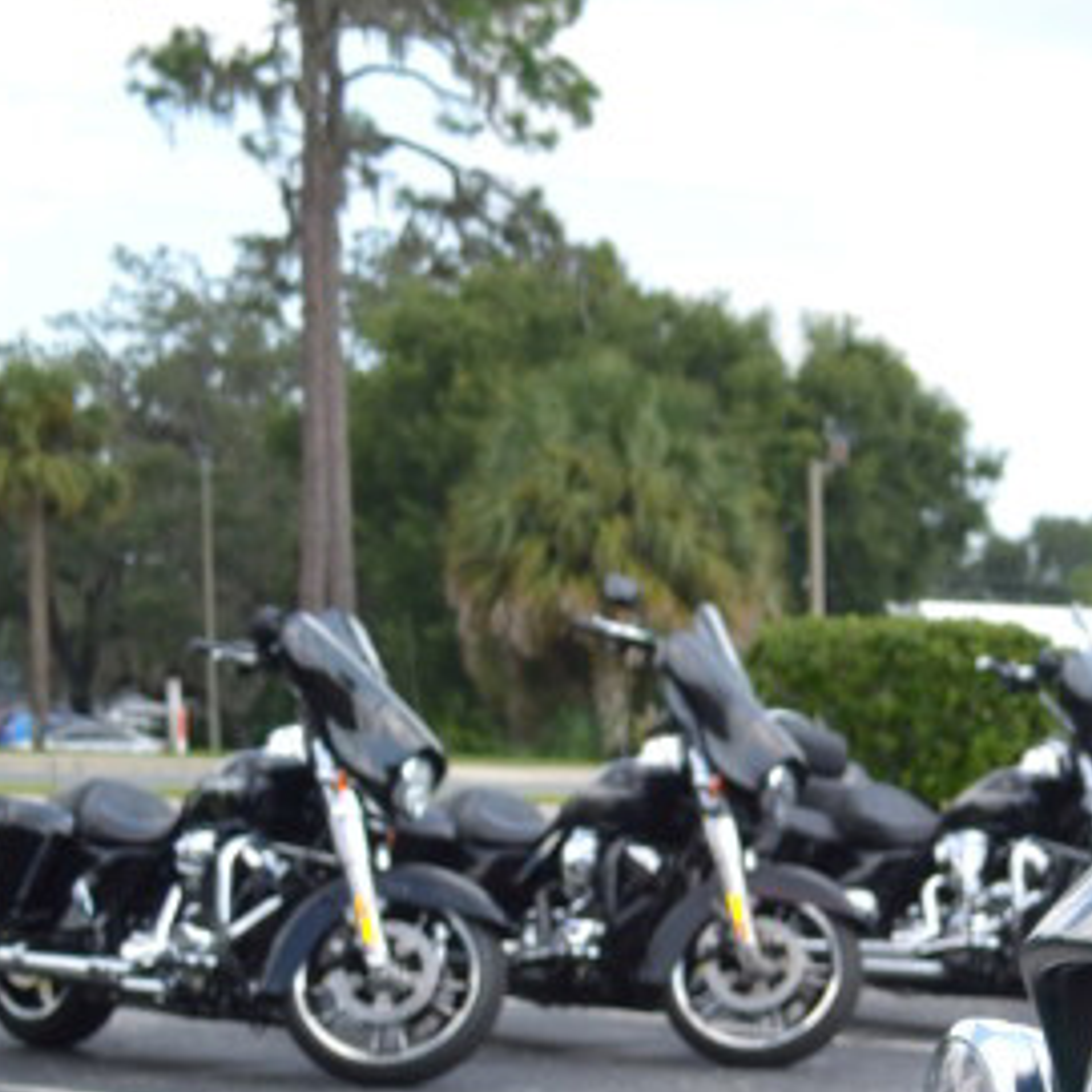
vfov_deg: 14.5
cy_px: 1596
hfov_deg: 13.3
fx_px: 4033
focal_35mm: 113
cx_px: 2168
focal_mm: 20
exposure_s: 1/200
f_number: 5.6
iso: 100
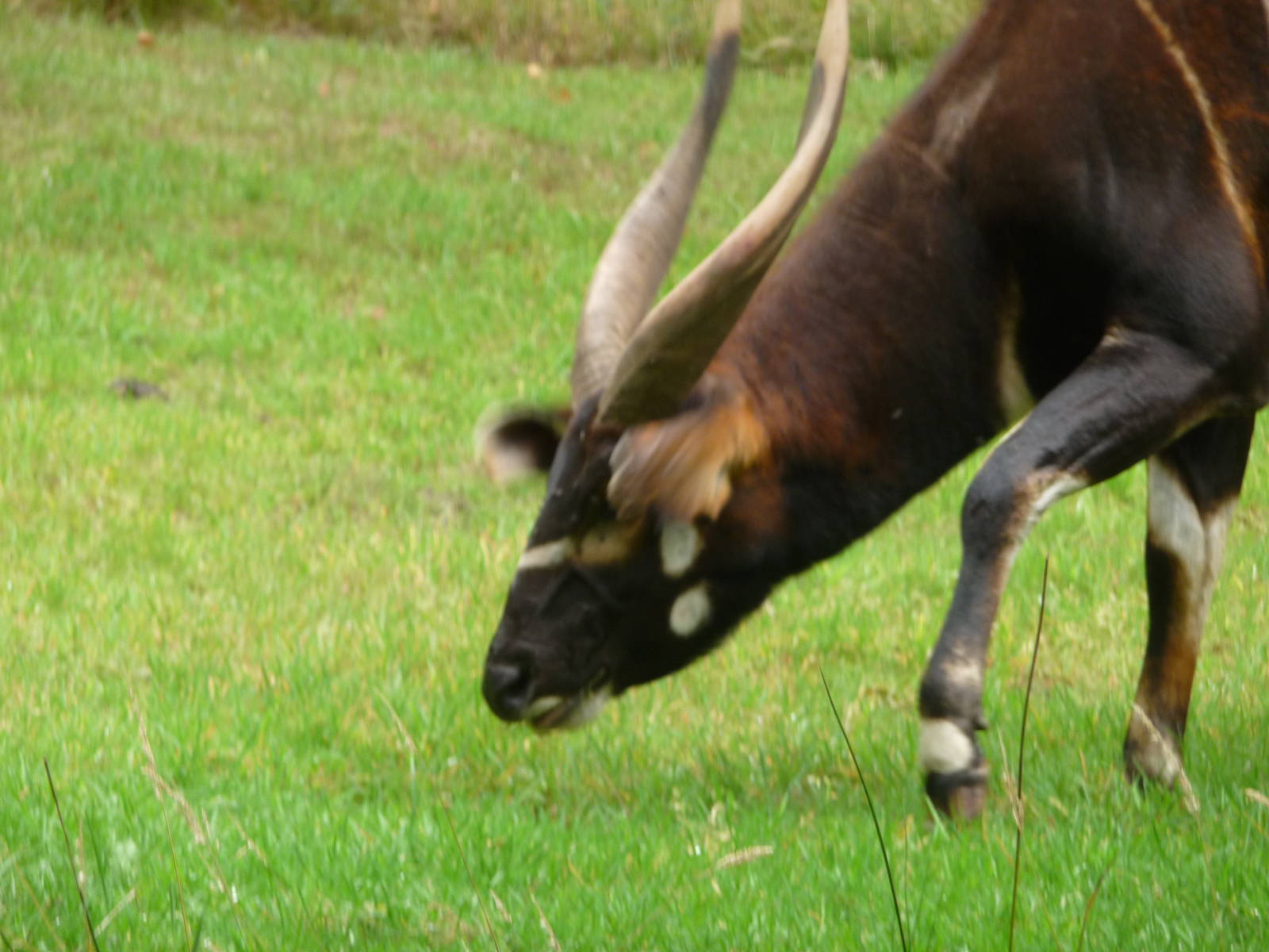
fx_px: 10265
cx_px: 634
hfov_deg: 7.1
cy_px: 476
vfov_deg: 5.3
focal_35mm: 280
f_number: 4.9
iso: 160
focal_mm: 47
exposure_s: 1/60
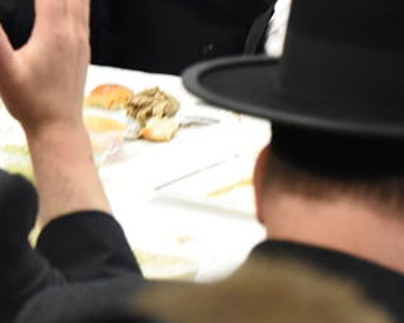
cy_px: -141
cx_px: 159
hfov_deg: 6.7
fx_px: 3432
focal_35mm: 287
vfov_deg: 5.4
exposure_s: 1/250
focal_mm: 82
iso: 6400
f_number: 5.6
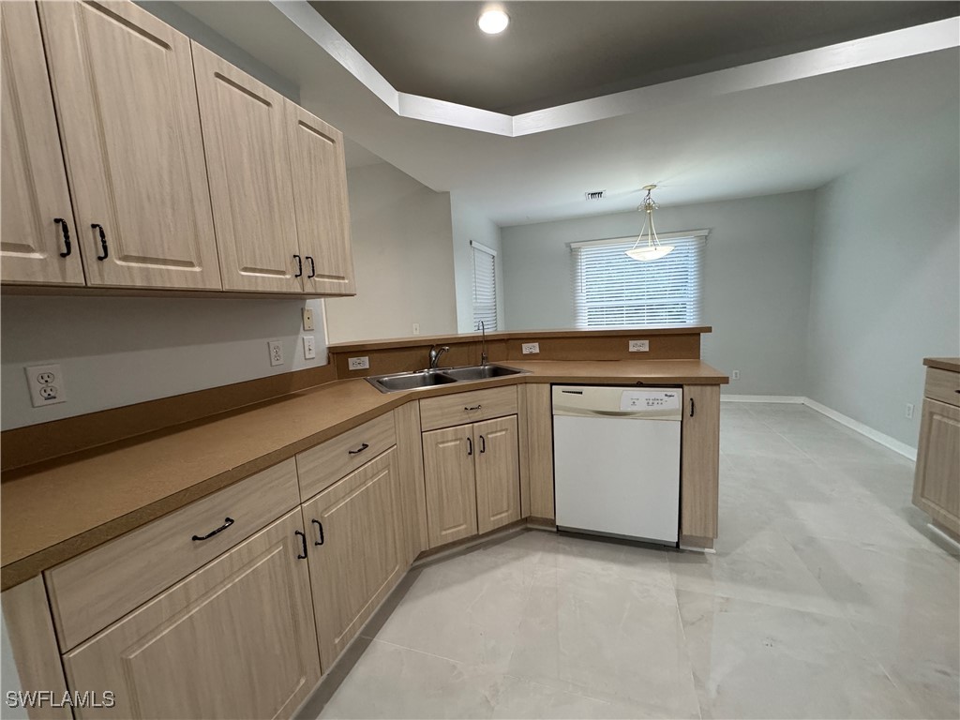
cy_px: 360
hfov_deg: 102.1
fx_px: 388
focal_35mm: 14
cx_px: 480
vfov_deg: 85.7
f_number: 2.2
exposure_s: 1/120
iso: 320
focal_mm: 2.22
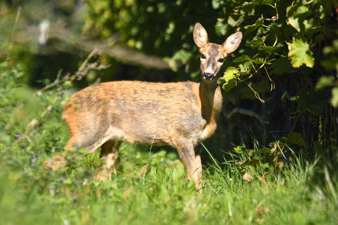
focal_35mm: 912
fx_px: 8562
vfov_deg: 1.5
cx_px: 162
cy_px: 94
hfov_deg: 2.3
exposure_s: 1/640
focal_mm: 500
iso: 250
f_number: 8
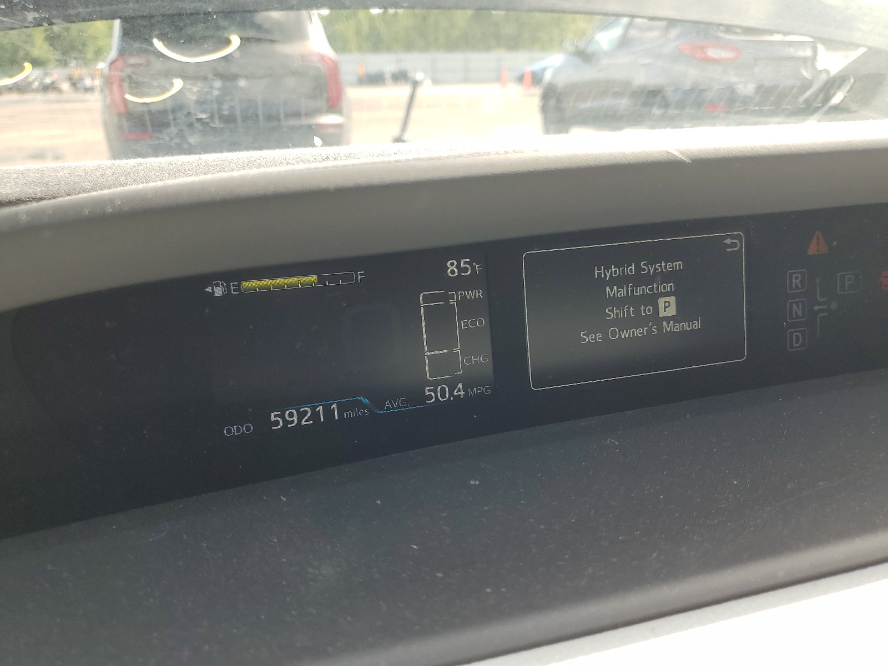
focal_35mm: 26
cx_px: 444
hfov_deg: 67.3
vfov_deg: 53.1
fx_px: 667
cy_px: 333
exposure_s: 1/357
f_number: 1.5
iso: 50
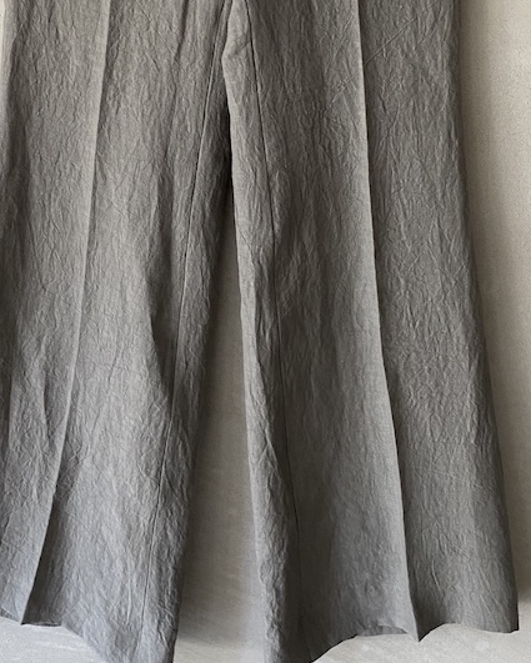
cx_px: 229
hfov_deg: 29.7
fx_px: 1002
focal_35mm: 51
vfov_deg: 34.9
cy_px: 88
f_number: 1.8
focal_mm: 4.25
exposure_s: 1/60
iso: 160
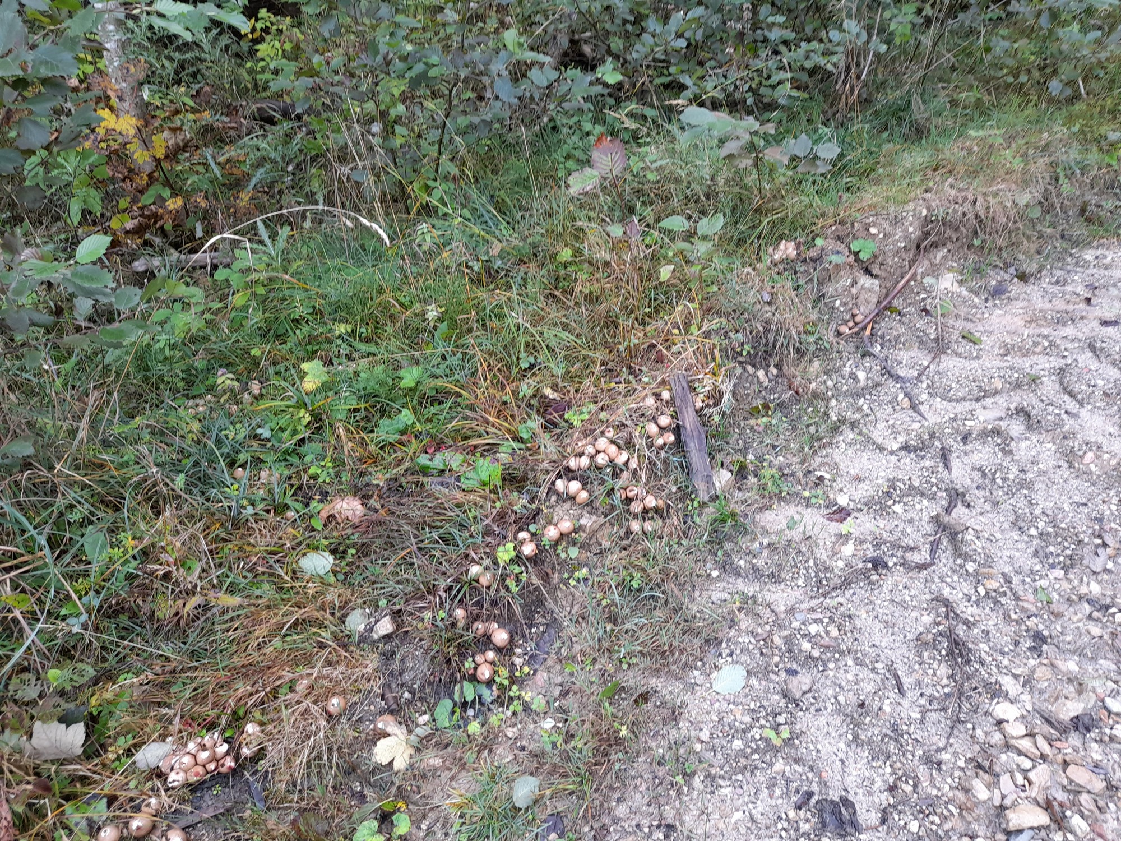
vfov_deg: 54.9
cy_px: 420
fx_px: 810
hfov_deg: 69.4
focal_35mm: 25
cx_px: 560
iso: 64
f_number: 2
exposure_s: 1/50
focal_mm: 4.6
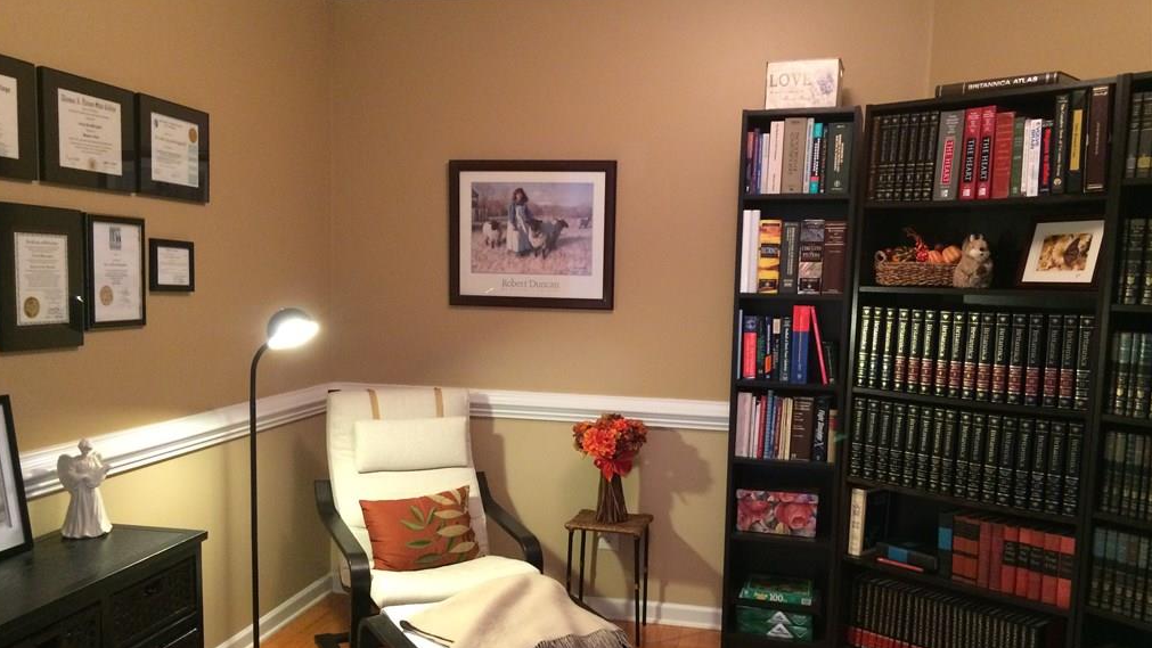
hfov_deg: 61.0
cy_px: 396
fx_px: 978
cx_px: 570
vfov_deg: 36.5
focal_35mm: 32
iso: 250
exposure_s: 1/30
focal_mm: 4.15
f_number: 2.2
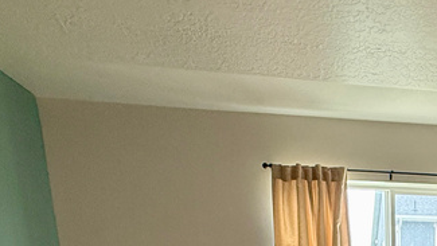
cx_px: 438
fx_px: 556
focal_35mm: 48
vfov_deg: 18.8
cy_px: 450
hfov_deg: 38.1
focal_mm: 2.22
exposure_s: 1/120
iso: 320
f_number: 2.2
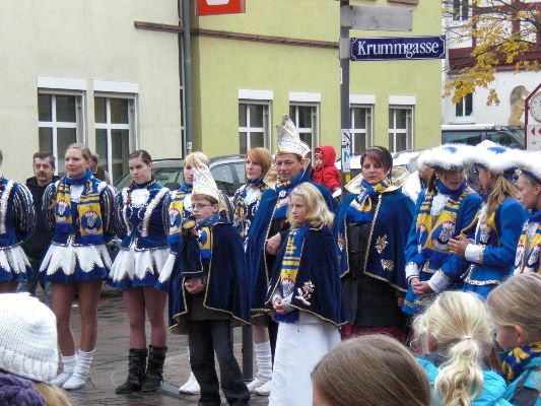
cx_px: 270
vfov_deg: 13.0
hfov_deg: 17.3
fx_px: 1782
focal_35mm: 114
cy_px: 203
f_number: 5.9
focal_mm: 18.9
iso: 400
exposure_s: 1/200
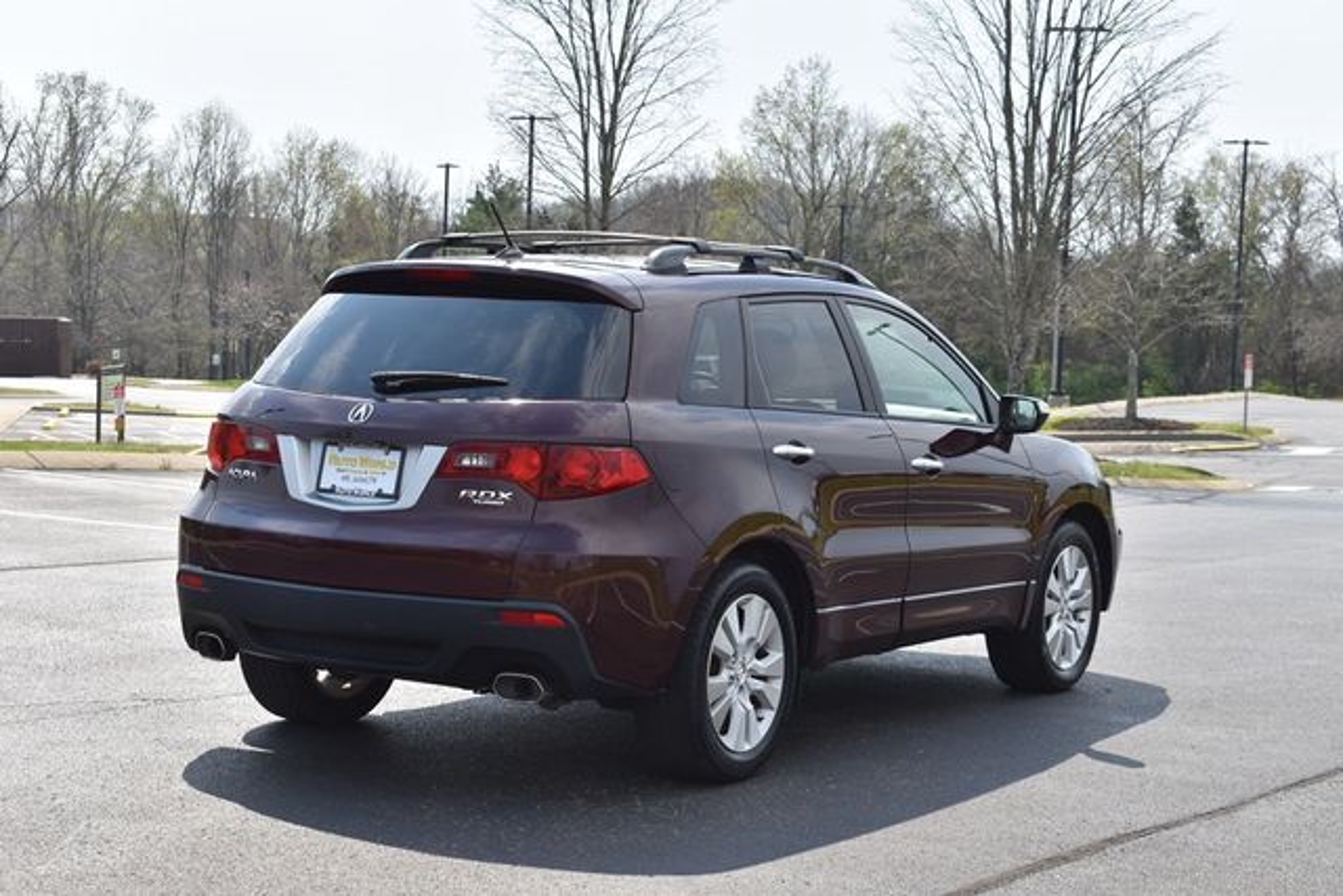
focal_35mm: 69
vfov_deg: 19.7
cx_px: 672
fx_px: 2575
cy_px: 448
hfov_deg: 29.2
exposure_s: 1/250
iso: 100
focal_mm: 46
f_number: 8
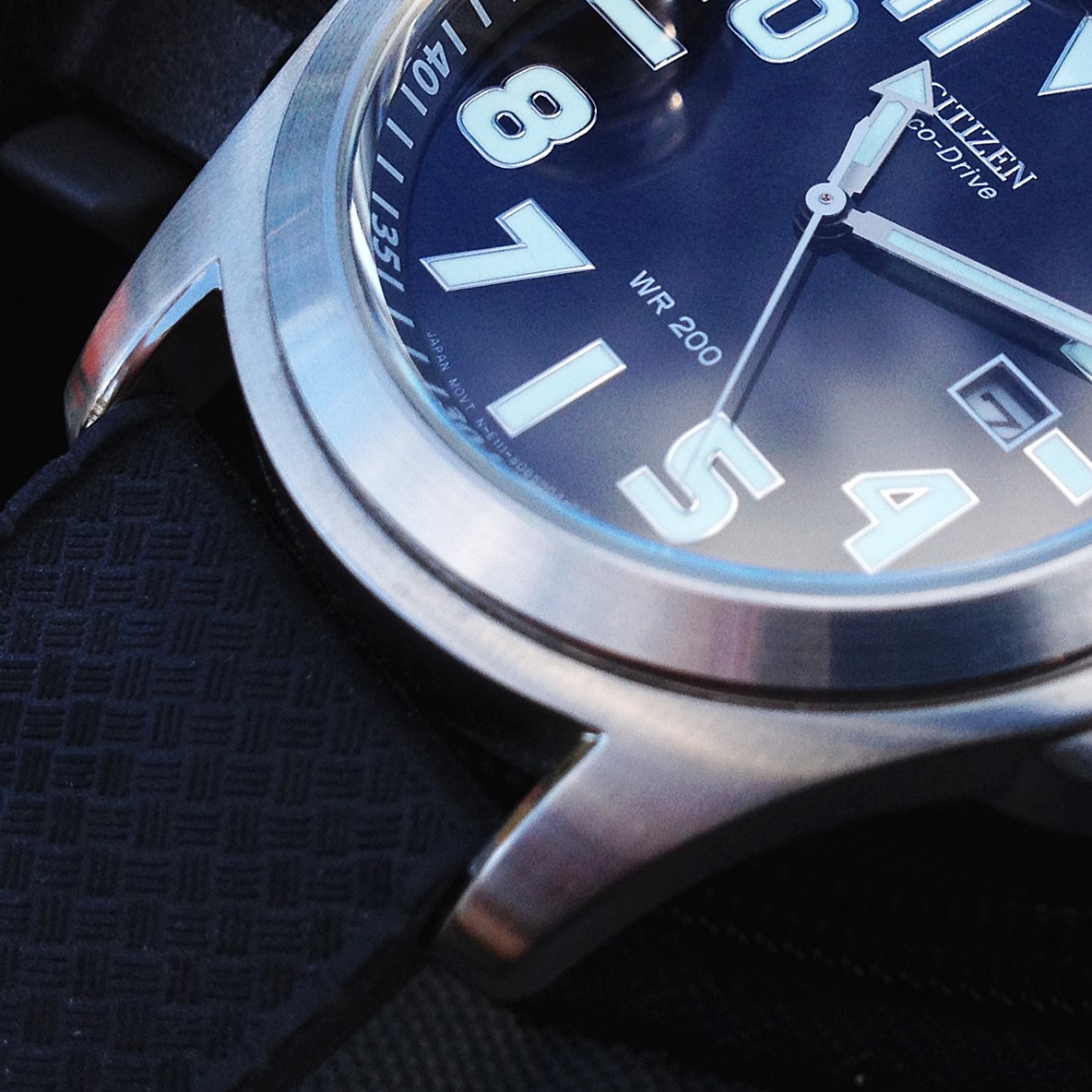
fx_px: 1927
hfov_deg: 31.0
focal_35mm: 54
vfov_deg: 31.4
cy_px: 381
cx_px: 834
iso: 50
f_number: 2.4
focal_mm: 4.28
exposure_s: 1/421
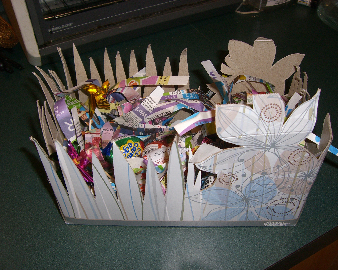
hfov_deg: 45.8
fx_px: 400
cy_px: 135
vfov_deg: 37.3
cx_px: 175
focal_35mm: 40
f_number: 2.7
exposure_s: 1/60
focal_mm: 6.2
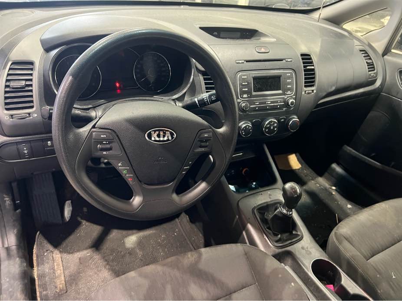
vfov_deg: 53.1
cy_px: 150
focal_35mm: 26
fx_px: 302
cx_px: 201
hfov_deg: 67.3
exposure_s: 1/40
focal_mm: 5.7
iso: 640
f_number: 1.5
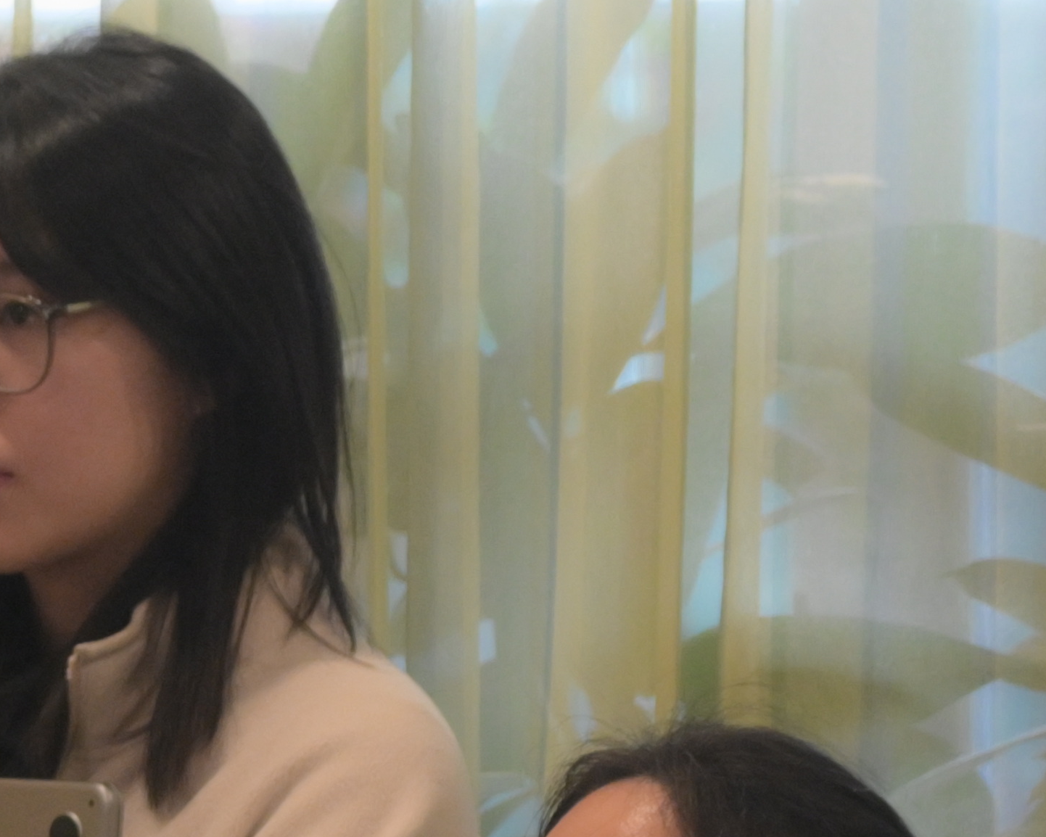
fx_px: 11642
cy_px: 775
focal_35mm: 376
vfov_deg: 4.1
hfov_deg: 5.0
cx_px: -1499
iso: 1600
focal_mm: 70
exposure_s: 1/200
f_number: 4
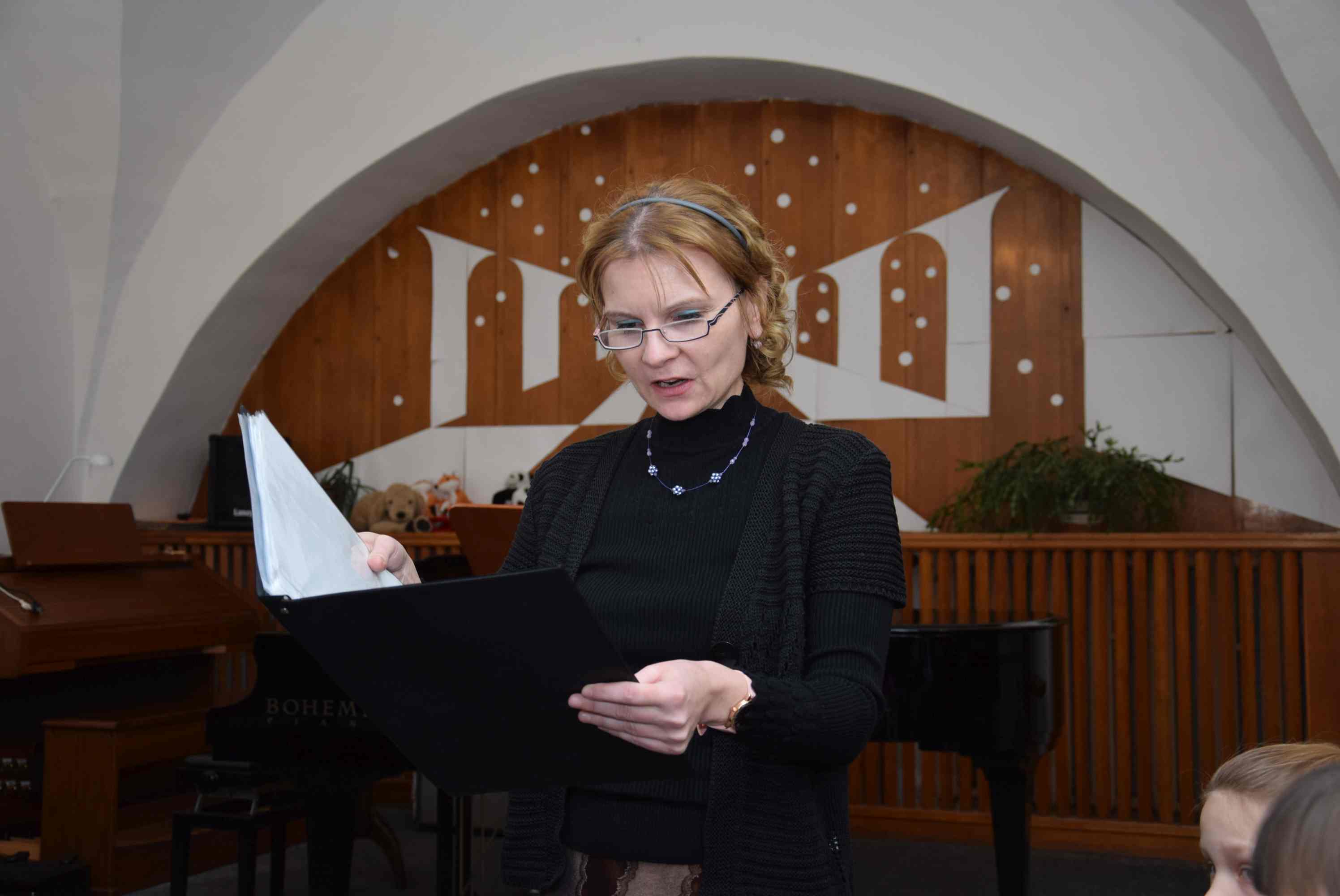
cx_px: 670
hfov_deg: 41.1
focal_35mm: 48
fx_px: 1788
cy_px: 448
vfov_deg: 28.1
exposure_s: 1/100
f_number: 4.2
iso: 400
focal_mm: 32
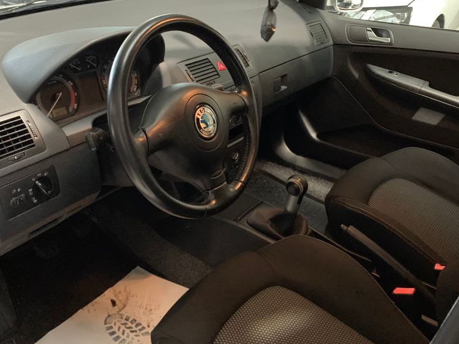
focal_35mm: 37
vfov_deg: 38.7
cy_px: 165
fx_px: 491
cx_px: 230
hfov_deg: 50.1
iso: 800
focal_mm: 4.25
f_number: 1.8
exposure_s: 1/30
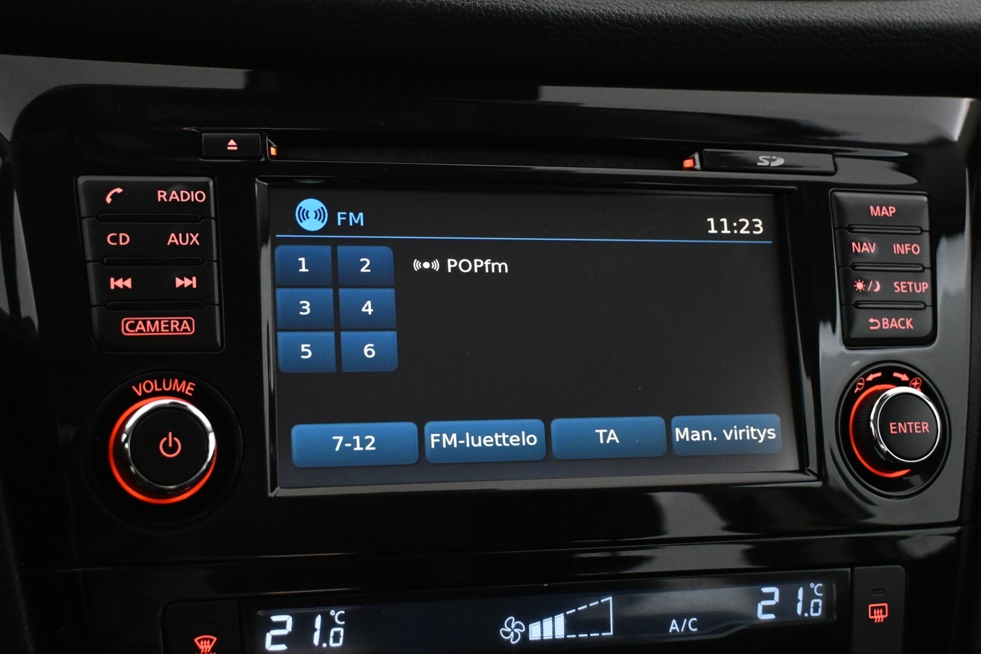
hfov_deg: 35.3
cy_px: 287
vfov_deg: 23.9
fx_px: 1541
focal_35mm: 57
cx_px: 454
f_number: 5
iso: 5000
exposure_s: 1/50
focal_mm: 33
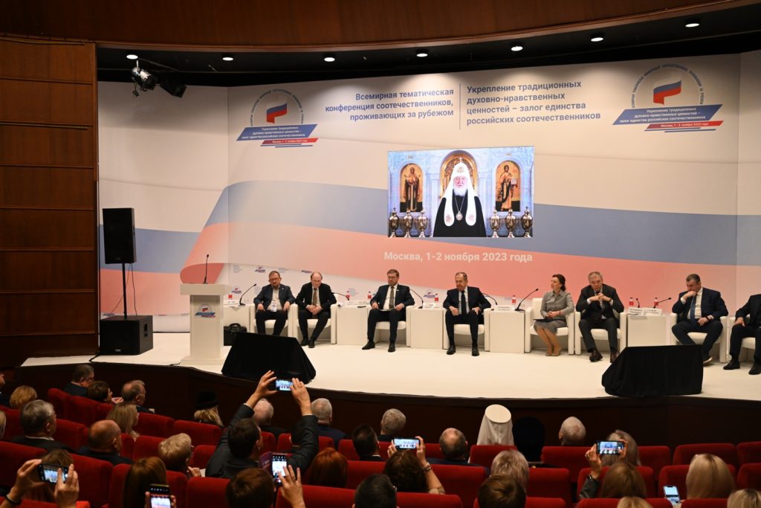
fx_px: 687
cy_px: 254
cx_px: 380
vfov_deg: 40.5
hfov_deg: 58.0
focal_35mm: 32
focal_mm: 32.5
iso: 3200
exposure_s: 1/80
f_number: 4.5
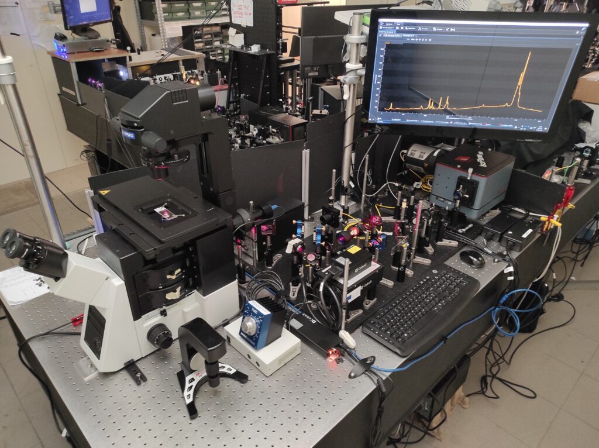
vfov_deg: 54.8
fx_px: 432
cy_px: 224
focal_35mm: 25
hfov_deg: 69.4
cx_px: 300
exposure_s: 1/17
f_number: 1.89
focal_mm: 5.43
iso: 1143
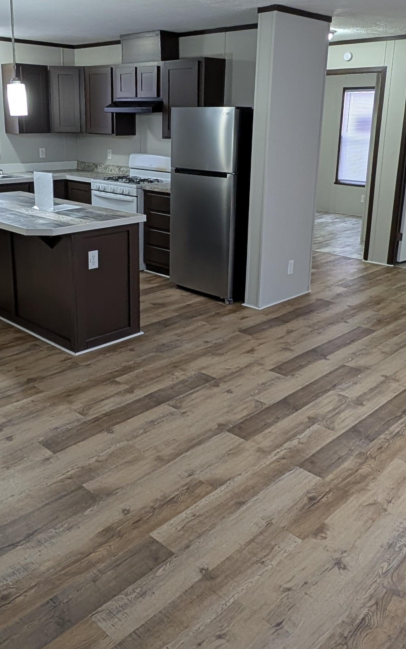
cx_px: 176
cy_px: 275
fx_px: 531
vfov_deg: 62.6
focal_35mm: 30
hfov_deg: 41.7
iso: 145
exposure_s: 1/60
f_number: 1.95
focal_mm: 2.23
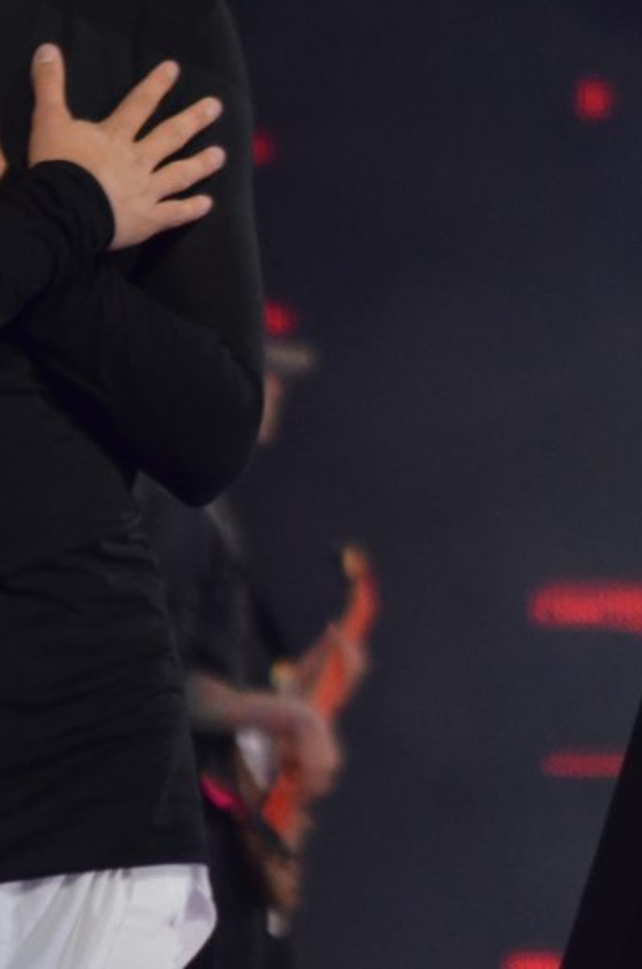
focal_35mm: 820
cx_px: 501
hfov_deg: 1.7
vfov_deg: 2.5
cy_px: 477
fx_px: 22023
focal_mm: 160
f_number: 5.3
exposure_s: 1/125
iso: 800
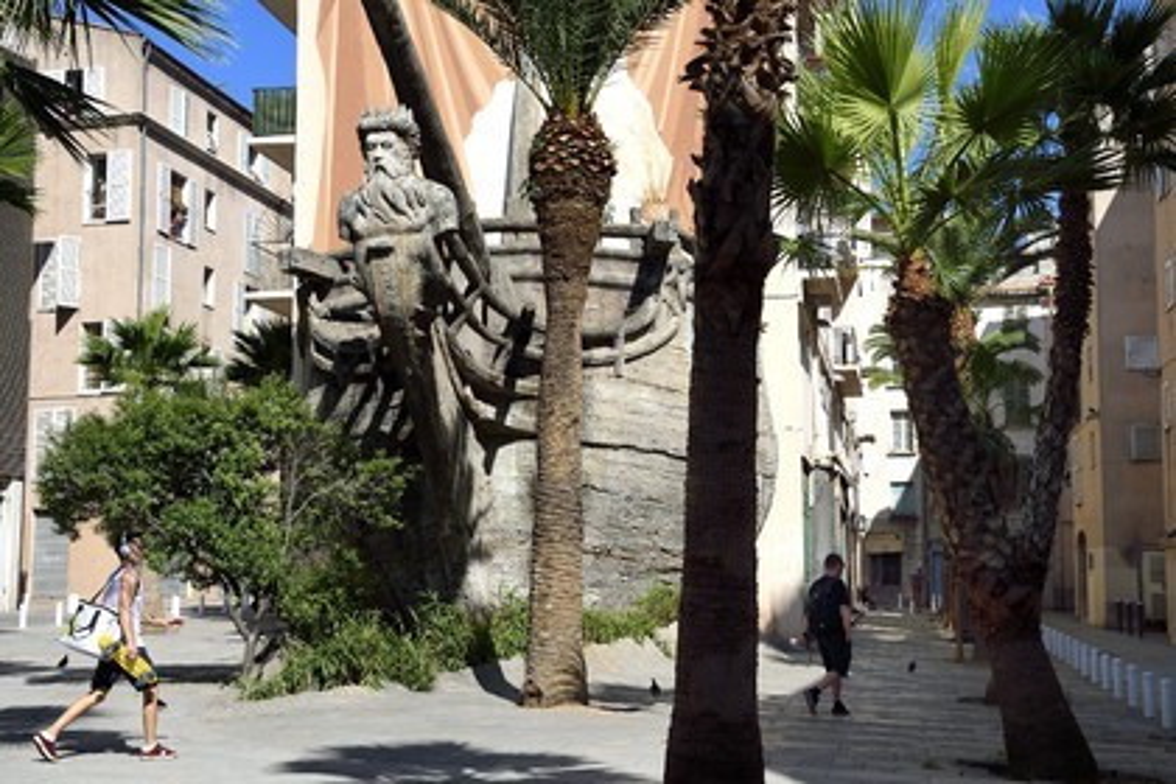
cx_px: 588
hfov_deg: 41.1
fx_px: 1568
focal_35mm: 48
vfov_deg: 28.1
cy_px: 392
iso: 200
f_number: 11
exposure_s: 1/250
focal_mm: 48
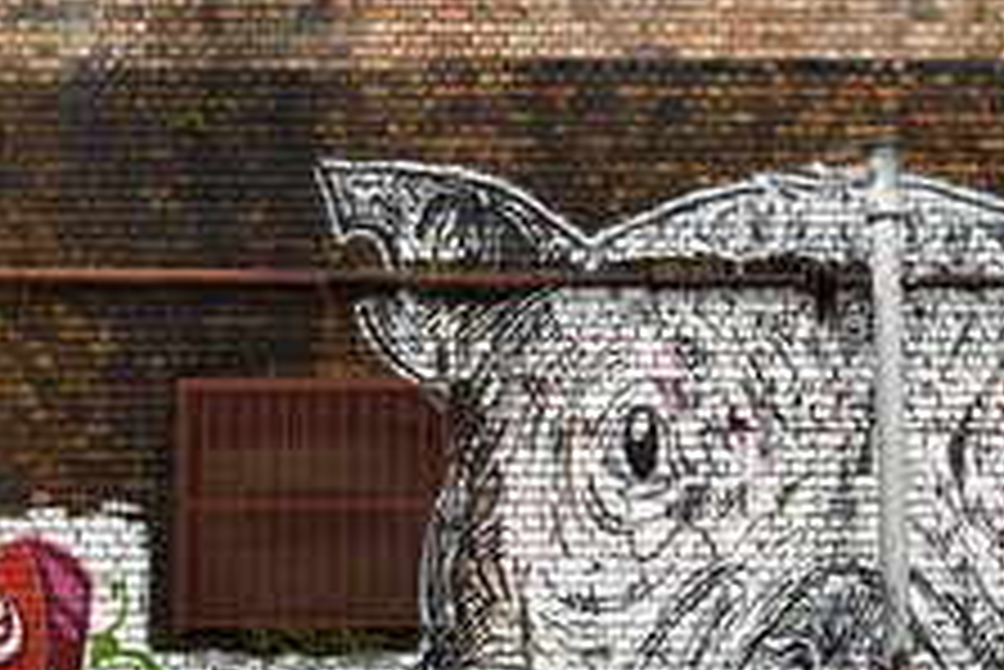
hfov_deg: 31.4
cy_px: 396
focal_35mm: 64
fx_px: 1786
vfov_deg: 21.2
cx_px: 500
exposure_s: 1/160
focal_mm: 34
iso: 800
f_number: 14
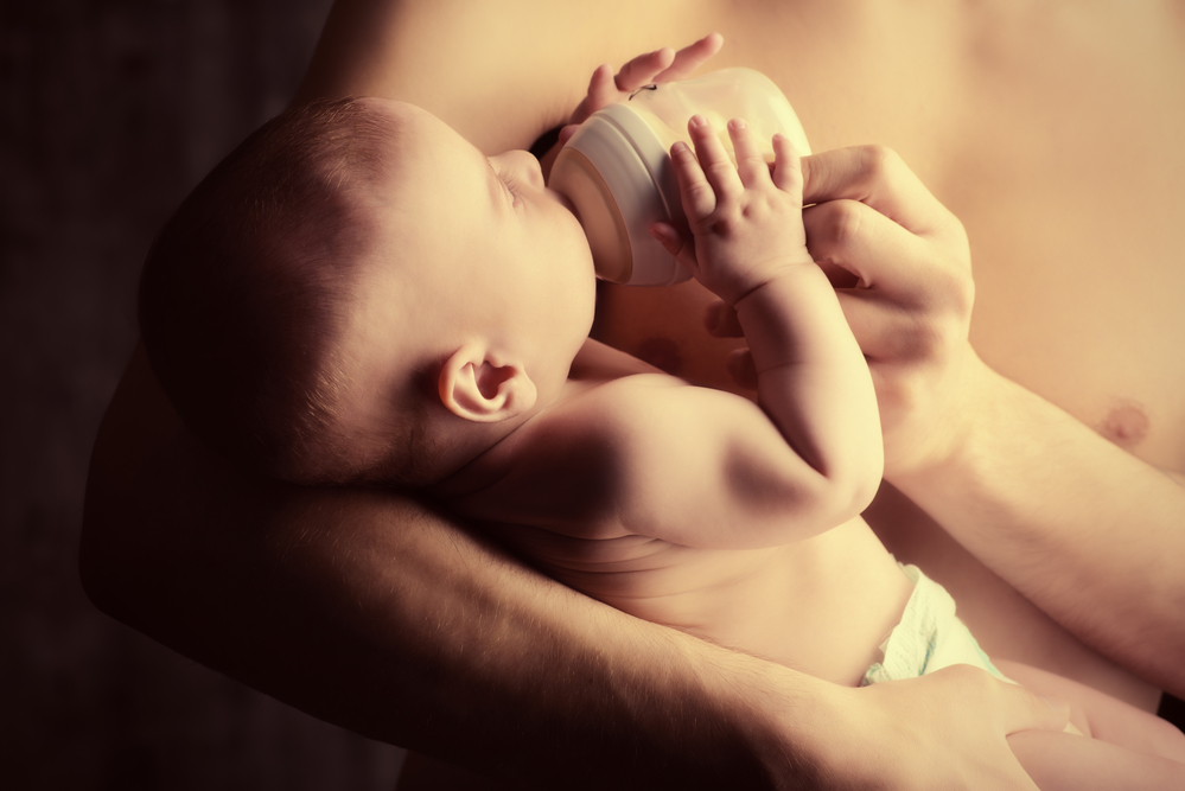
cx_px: 592
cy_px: 396
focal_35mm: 105
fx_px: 3458
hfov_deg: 19.4
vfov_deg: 13.1
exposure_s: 1/160
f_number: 8
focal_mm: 105
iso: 100
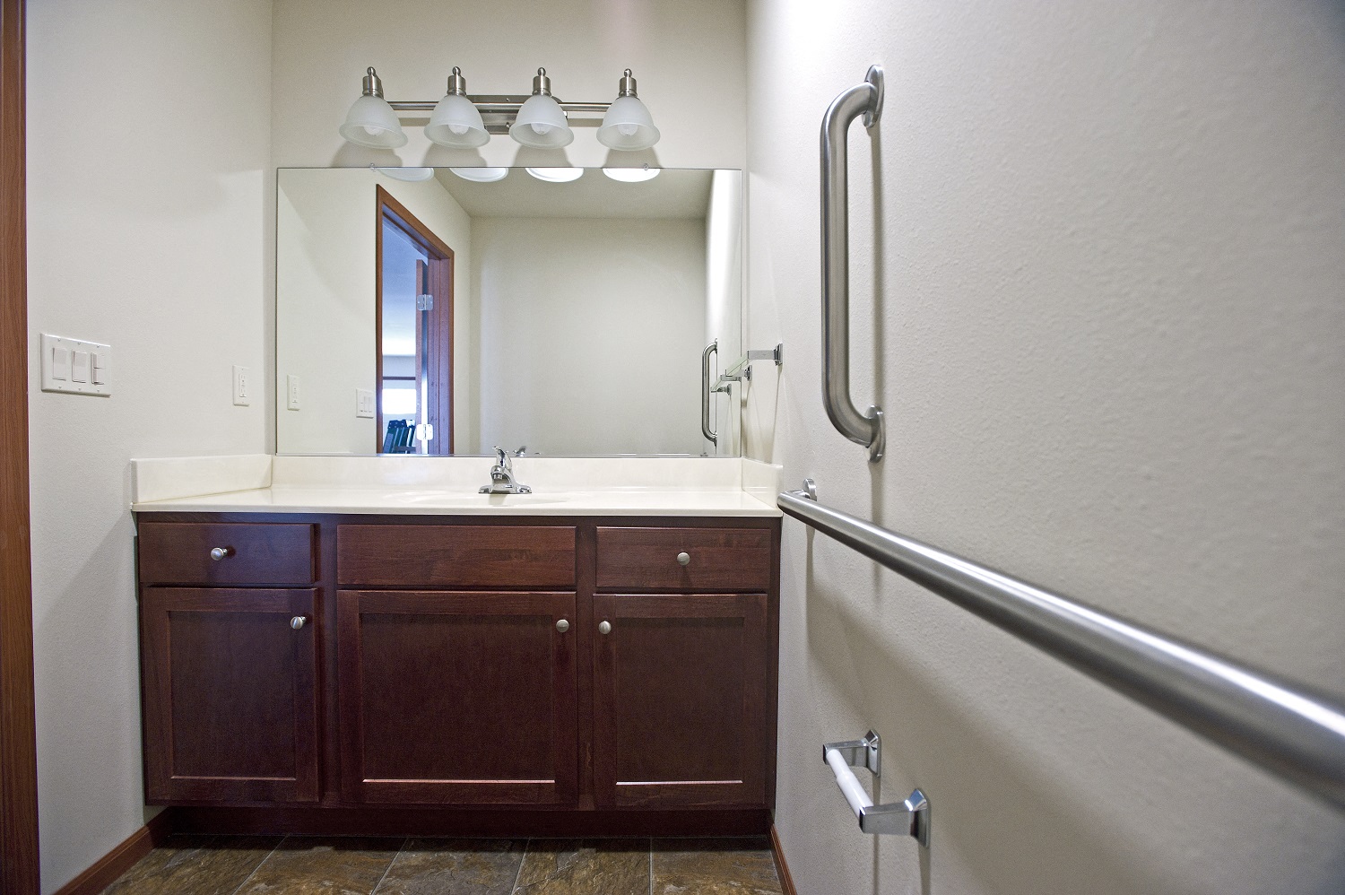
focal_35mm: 17
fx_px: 635
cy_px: 448
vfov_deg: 70.4
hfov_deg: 93.3
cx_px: 672
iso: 800
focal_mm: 17
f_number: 5
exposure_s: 1/30
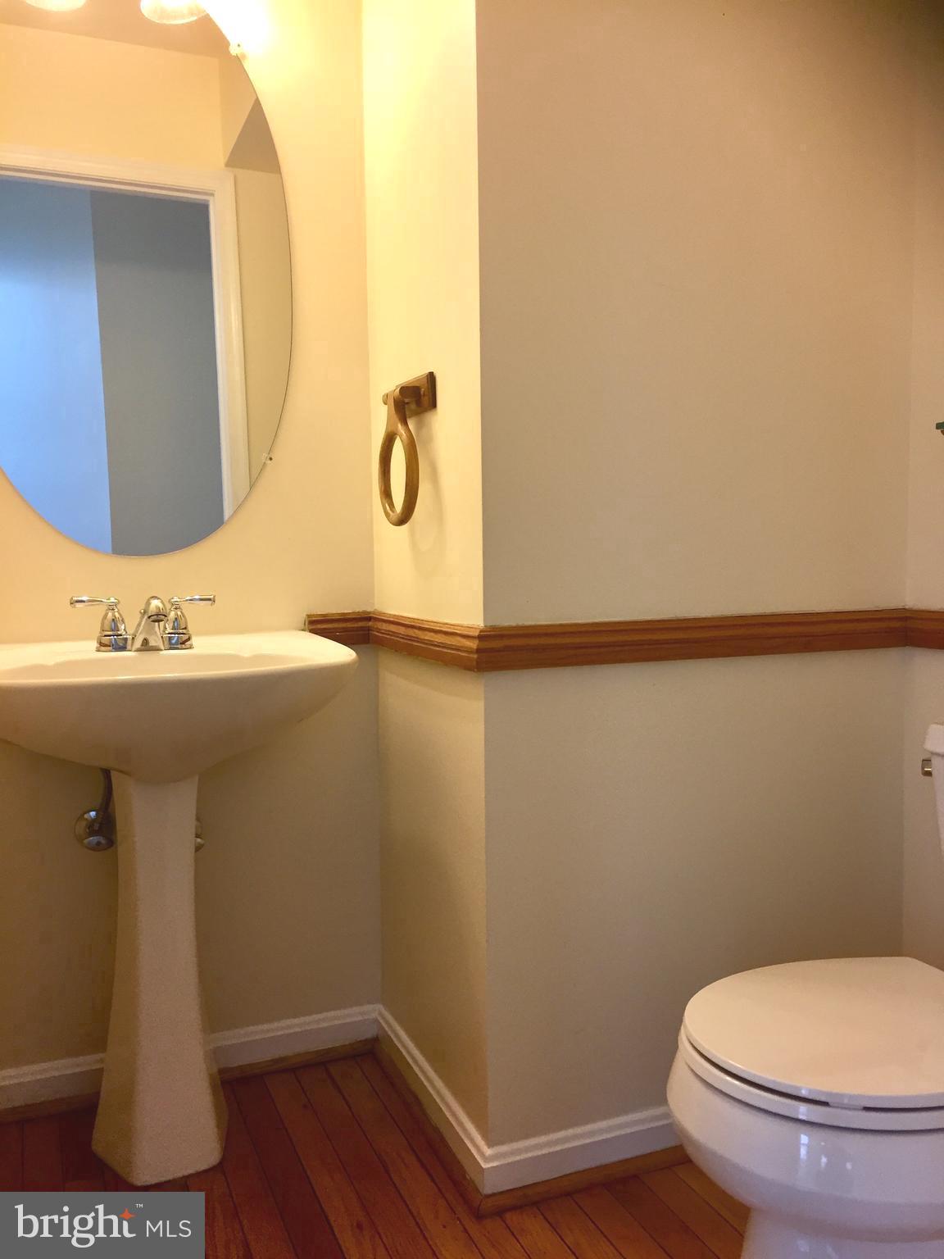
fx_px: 1054
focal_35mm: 29
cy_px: 630
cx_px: 472
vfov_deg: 61.7
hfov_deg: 48.2
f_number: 2.2
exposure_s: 1/30
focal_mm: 4.15
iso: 40
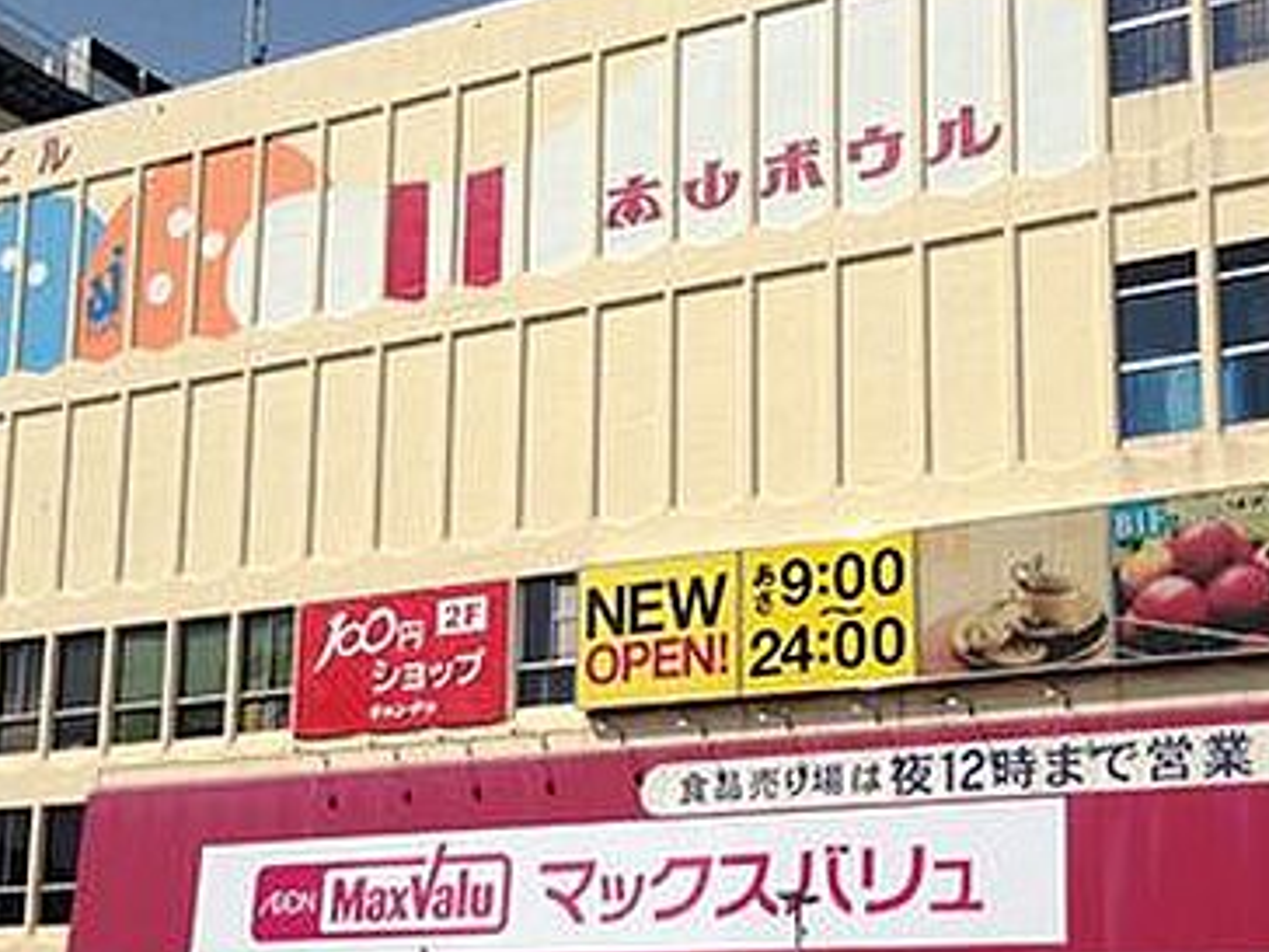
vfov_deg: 25.1
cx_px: 690
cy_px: 656
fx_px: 2126
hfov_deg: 33.2
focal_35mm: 58
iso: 50
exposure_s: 1/3012
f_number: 2.4
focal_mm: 4.12
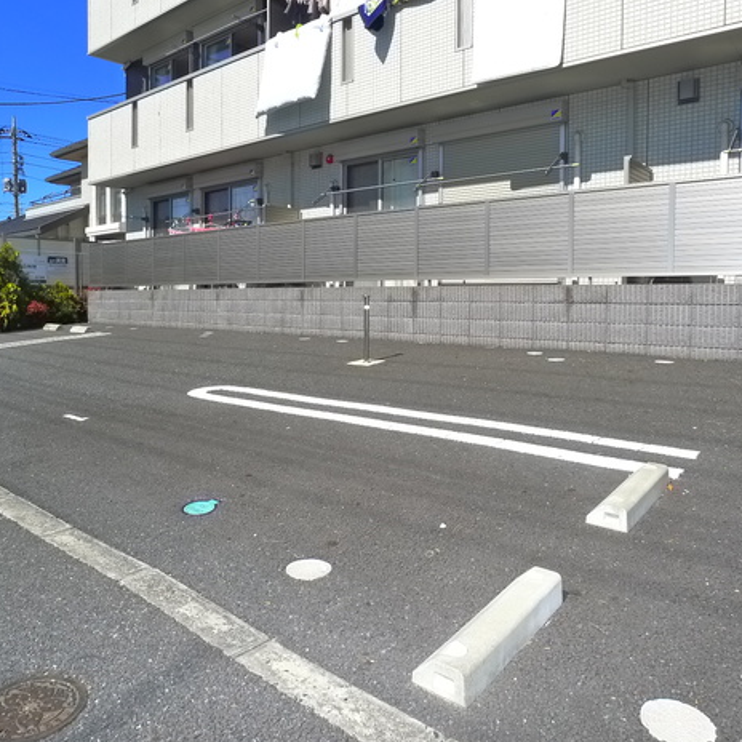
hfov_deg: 51.0
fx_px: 776
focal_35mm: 32
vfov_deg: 51.0
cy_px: 340
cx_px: 334
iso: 400
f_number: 4
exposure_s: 1/800
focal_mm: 5.1
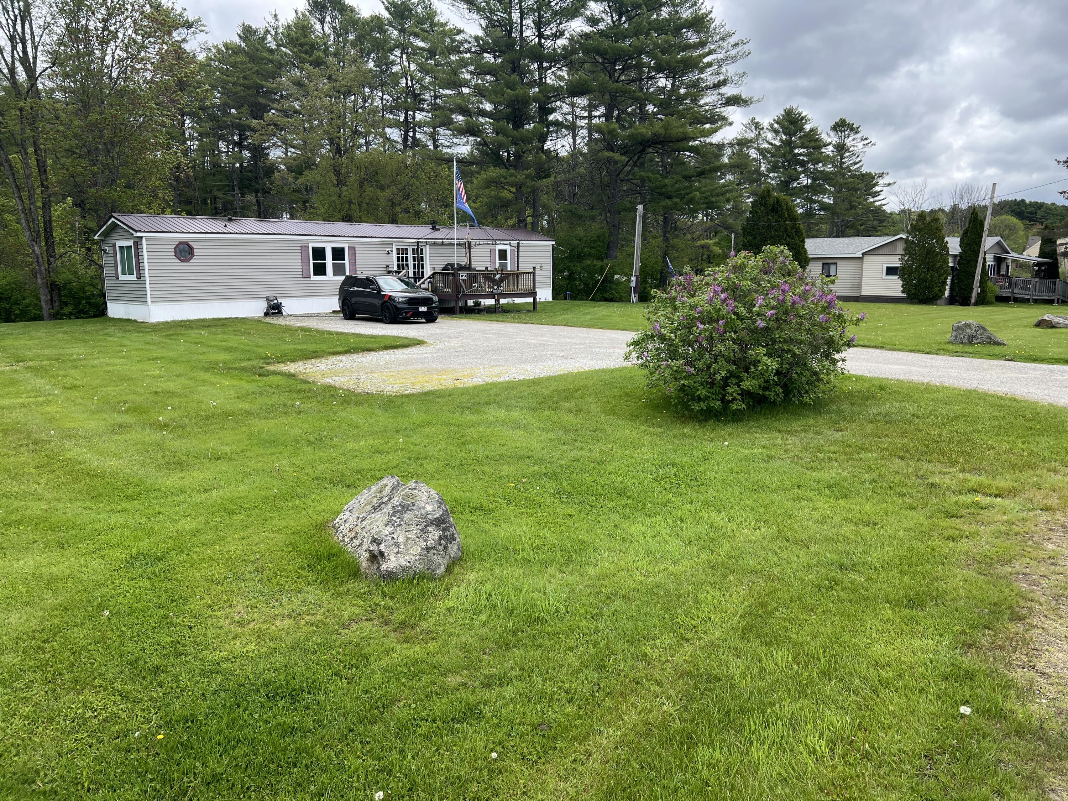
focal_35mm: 26
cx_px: 534
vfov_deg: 53.1
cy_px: 400
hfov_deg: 67.3
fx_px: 802
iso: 50
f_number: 1.5
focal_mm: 5.7
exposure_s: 1/1488
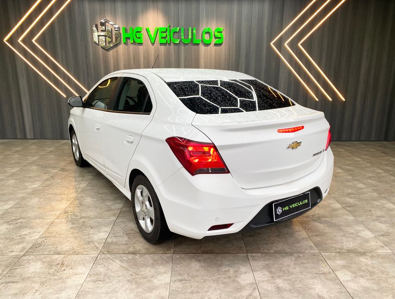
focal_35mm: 26
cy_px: 150
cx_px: 198
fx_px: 298
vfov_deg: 53.3
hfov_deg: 67.1
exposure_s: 1/127
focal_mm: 4.25
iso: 32
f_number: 1.8
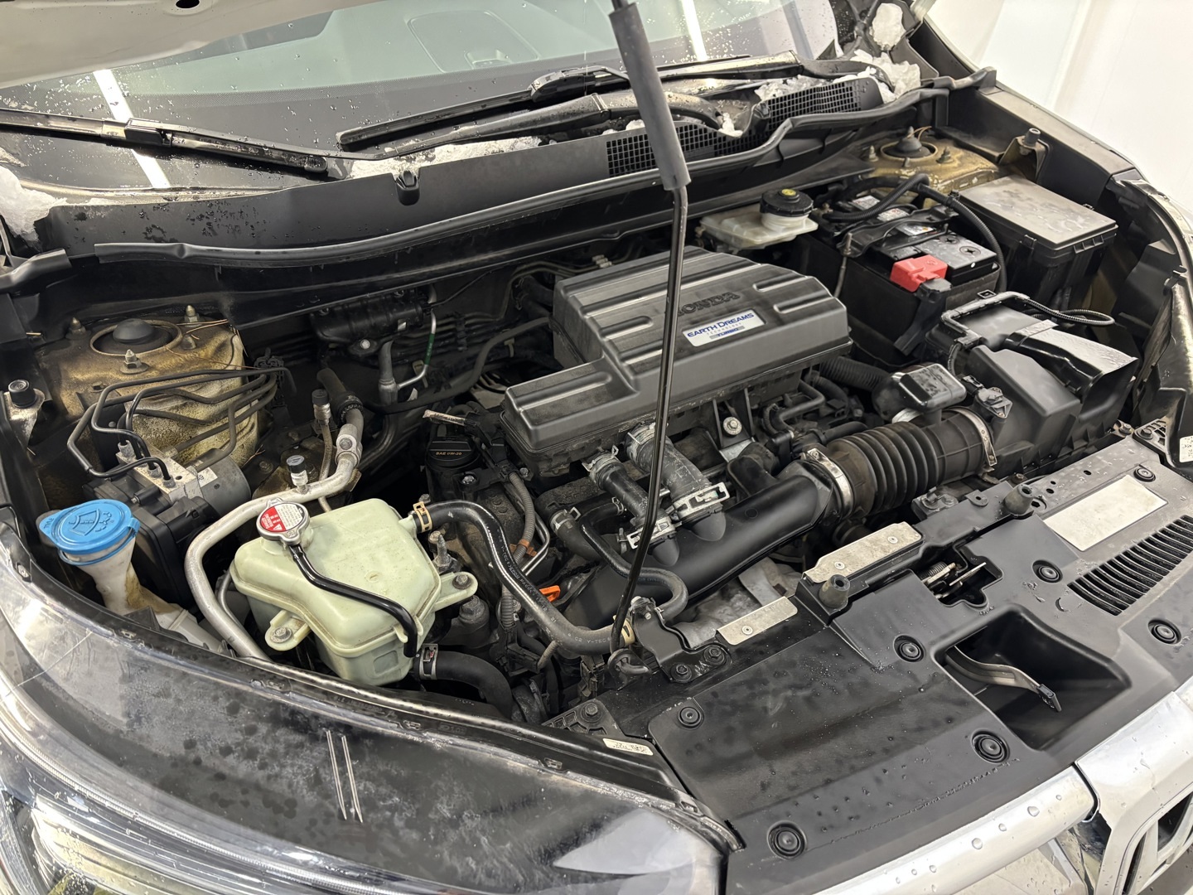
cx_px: 596
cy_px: 448
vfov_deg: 53.1
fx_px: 896
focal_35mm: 26
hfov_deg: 67.3
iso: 400
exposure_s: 1/60
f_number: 1.6
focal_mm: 5.96
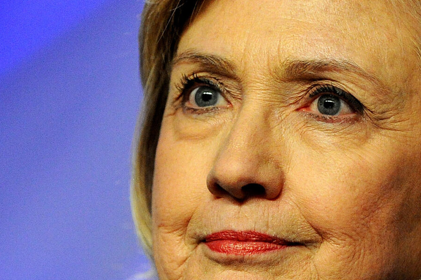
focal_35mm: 1131
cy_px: 259
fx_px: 13216
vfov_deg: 1.2
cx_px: 117
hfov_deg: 1.8
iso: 6400
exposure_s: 1/1000
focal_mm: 400
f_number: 3.2
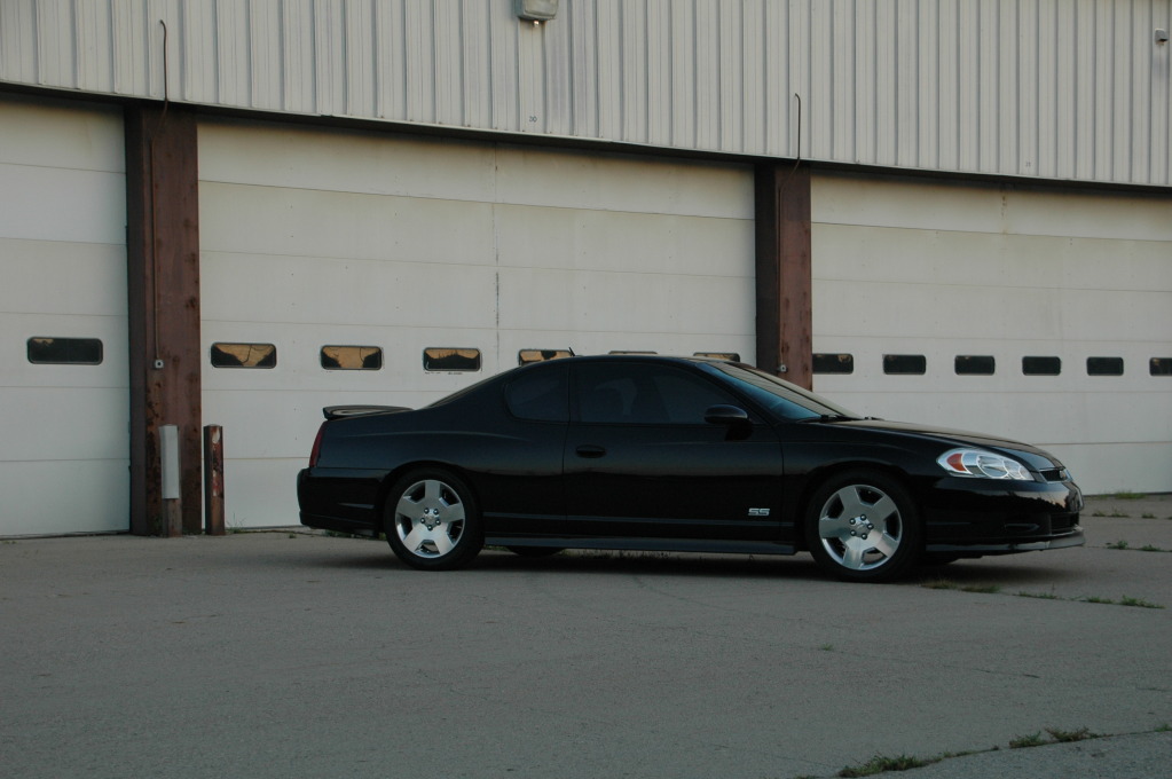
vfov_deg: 21.5
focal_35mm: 63
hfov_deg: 31.9
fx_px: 2049
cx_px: 586
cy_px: 390
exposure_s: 1/100
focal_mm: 42
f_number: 5
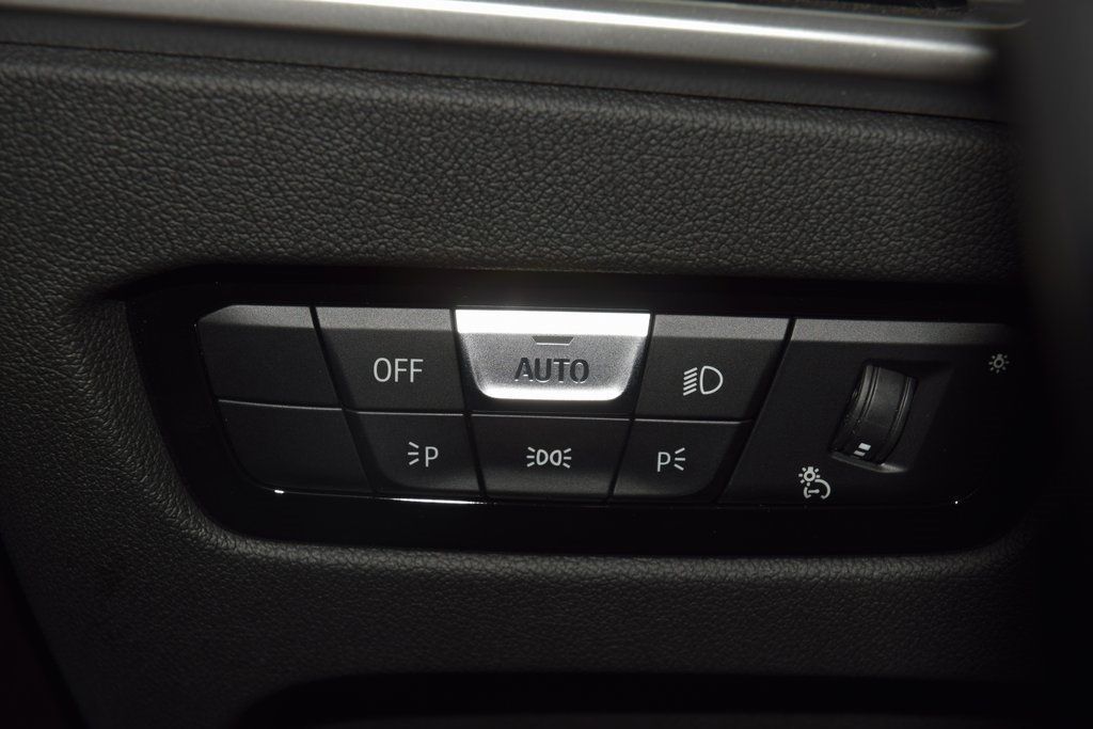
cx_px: 546
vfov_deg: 13.0
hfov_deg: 19.5
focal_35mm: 105
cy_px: 364
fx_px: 3188
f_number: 8
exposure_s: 1/125
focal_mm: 70
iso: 100
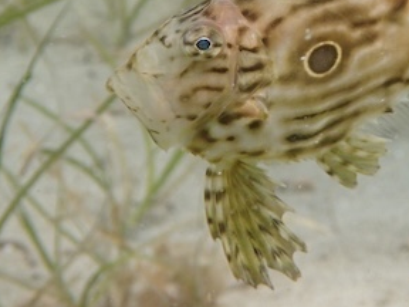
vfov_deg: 16.4
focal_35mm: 89
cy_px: 38
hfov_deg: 21.8
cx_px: 317
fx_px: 1052
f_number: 4
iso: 100
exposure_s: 1/200
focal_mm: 7.34
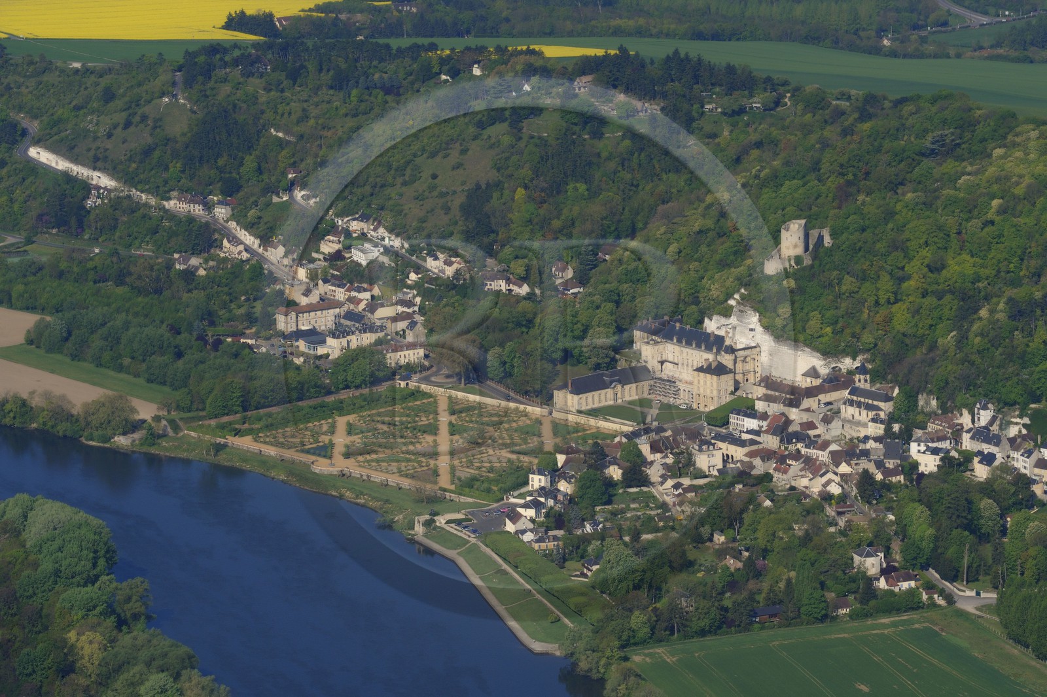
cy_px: 348
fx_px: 4507
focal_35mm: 155
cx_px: 524
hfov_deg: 13.3
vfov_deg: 8.9
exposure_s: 1/1000
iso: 400
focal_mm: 155
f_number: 8
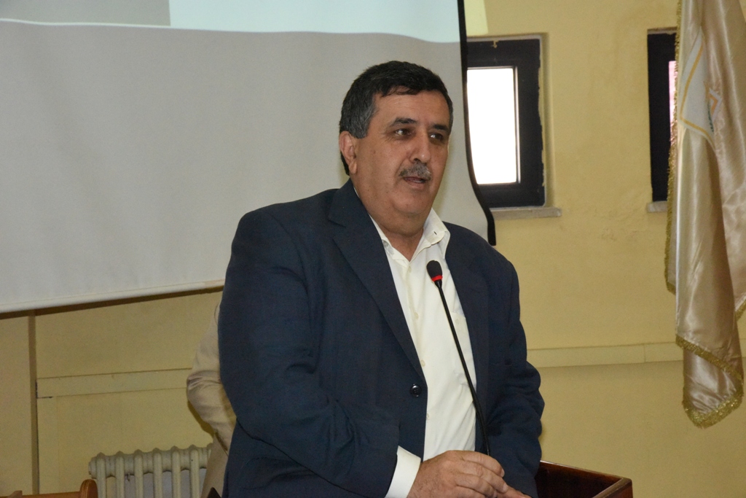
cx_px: 373
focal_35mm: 92
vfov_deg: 14.9
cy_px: 249
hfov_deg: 22.1
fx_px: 1907
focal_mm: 92
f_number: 14
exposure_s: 1/250
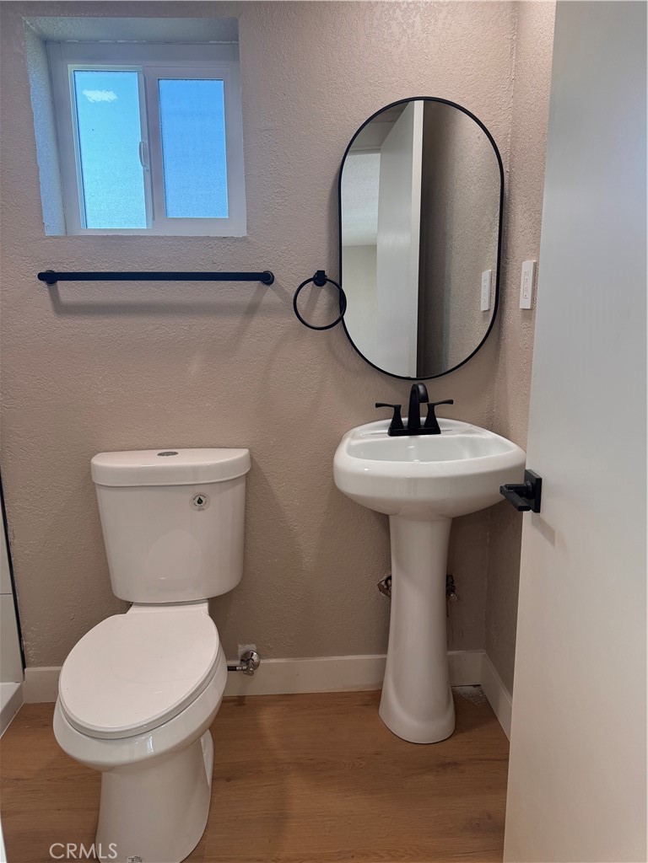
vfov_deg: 71.6
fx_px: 599
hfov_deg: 56.8
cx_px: 324
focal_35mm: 24
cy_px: 432
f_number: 1.78
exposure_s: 1/145
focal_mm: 6.76
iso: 100
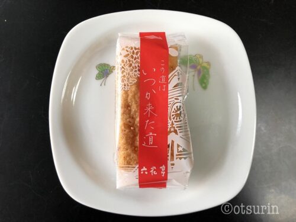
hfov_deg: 63.4
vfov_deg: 49.7
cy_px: 111
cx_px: 148
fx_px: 239
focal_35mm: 28
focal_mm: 3.99
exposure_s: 1/33
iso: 40
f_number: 1.8
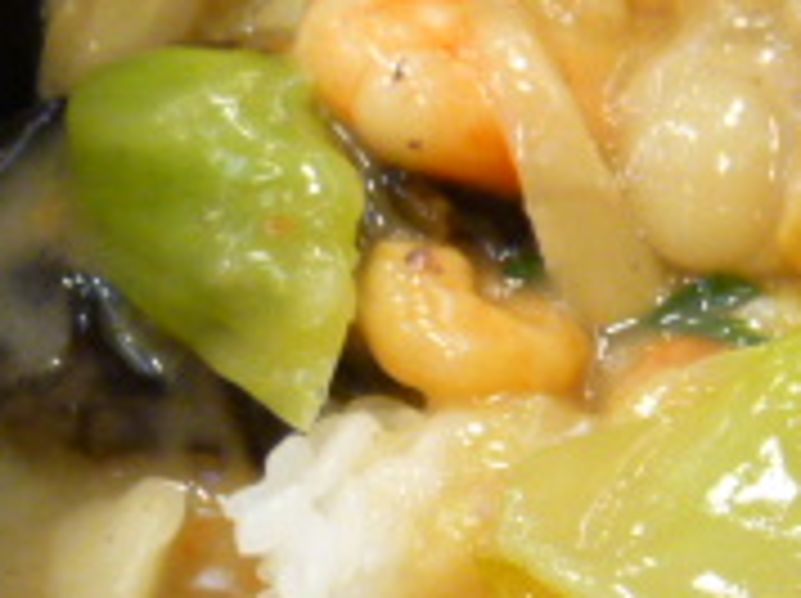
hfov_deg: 20.7
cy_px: 602
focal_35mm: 90
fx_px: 2080
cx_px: 904
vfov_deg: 16.0
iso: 400
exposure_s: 1/40
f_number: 3.1
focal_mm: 4.5
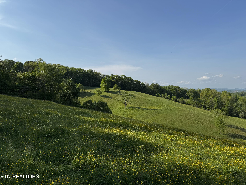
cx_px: 123
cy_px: 92
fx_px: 171
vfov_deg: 56.8
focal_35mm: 24
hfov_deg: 71.6
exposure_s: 1/4310
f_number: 1.78
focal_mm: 6.76
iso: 80
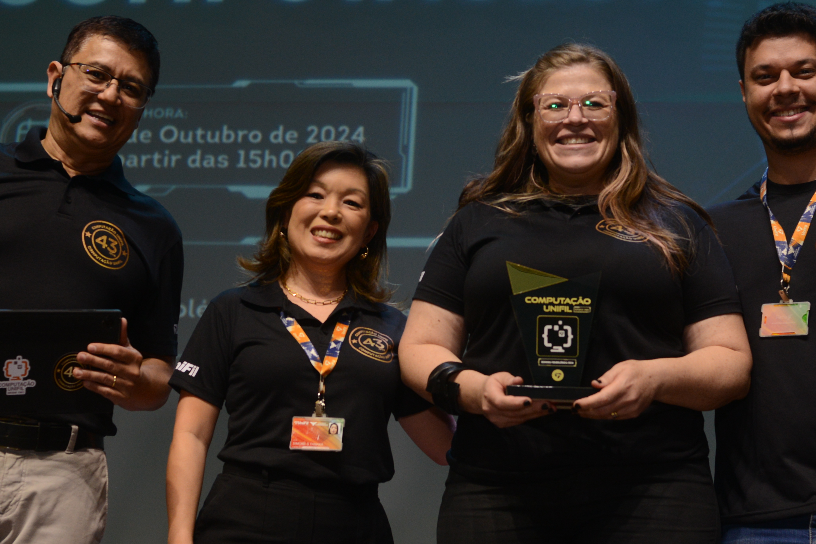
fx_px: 1859
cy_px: 220
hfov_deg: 24.8
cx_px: 443
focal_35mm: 82
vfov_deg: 16.6
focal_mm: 50
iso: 1000
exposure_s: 1/125
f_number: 5
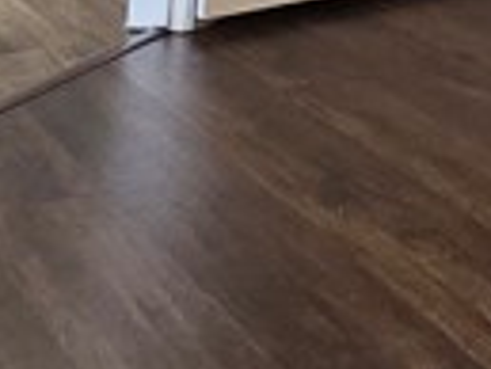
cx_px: 1111
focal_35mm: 103
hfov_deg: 14.2
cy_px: -593
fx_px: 1462
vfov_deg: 11.3
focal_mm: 2.2
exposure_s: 1/60
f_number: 2.2
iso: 160
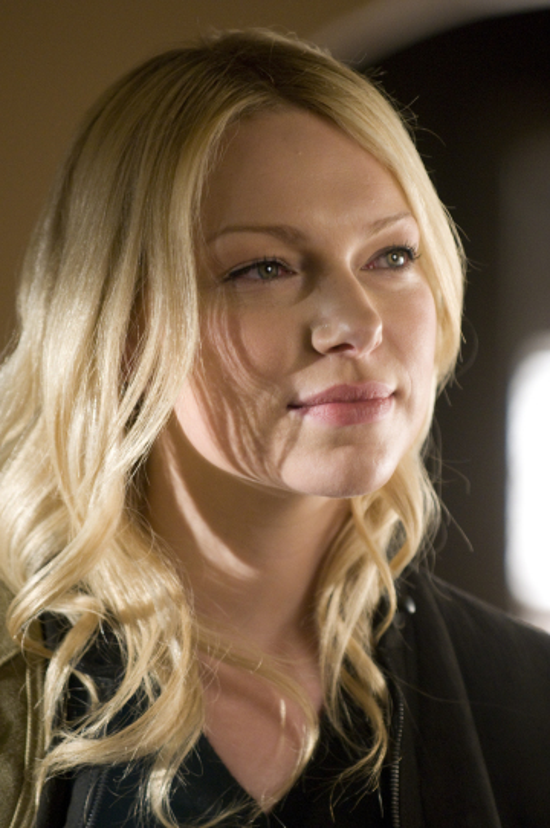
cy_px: 414
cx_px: 275
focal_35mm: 300
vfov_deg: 6.9
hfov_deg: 4.6
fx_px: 6892
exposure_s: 1/160
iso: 1250
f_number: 2.8
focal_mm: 200
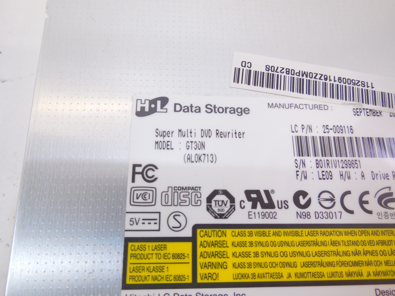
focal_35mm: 25
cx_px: 198
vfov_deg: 54.9
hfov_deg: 69.4
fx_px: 285
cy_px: 148
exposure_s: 1/100
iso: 125
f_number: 3.1
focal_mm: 4.5
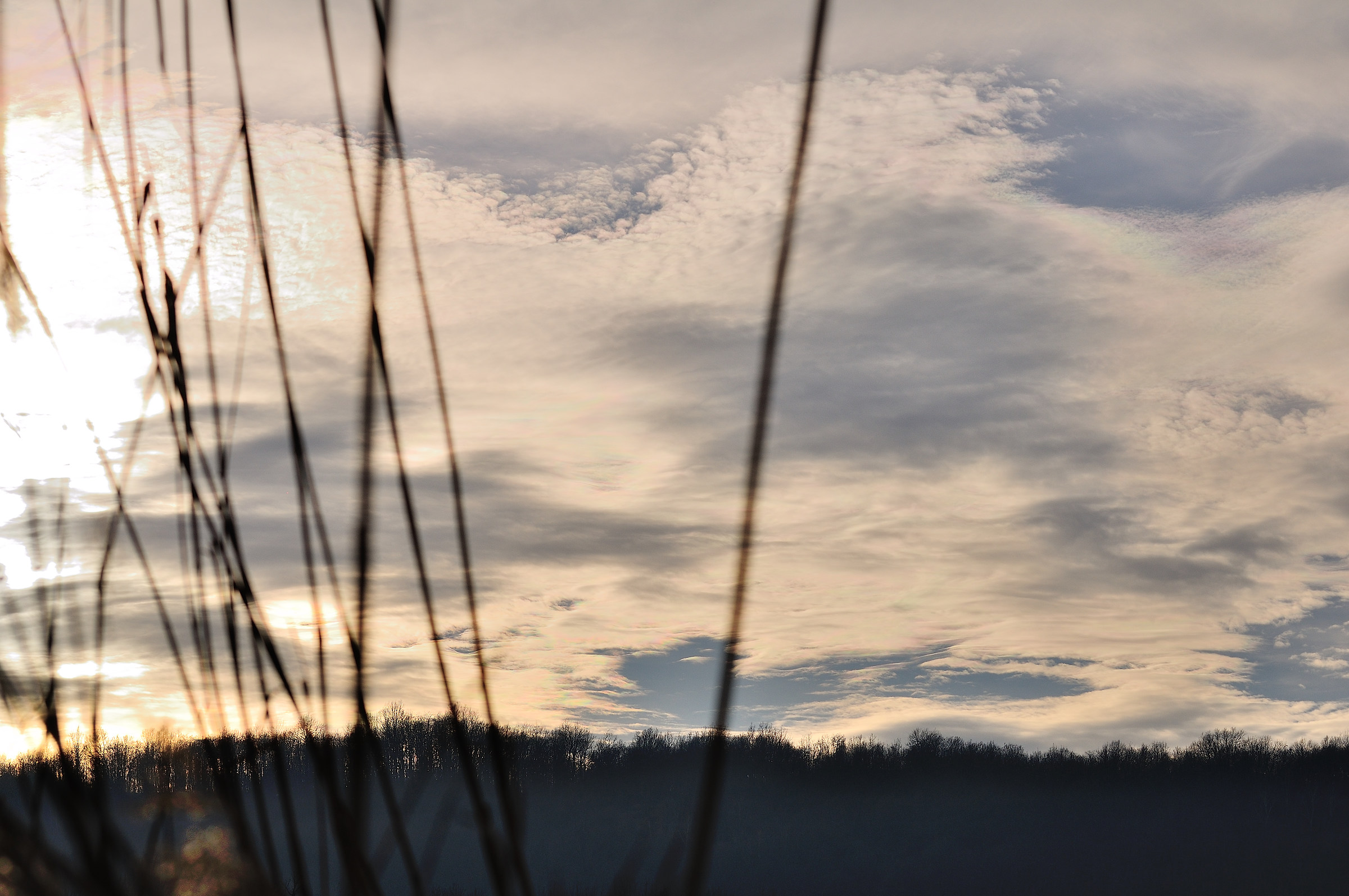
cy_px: 448
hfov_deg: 19.5
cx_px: 674
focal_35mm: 105
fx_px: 3930
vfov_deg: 13.0
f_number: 7.1
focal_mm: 70
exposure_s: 1/1000
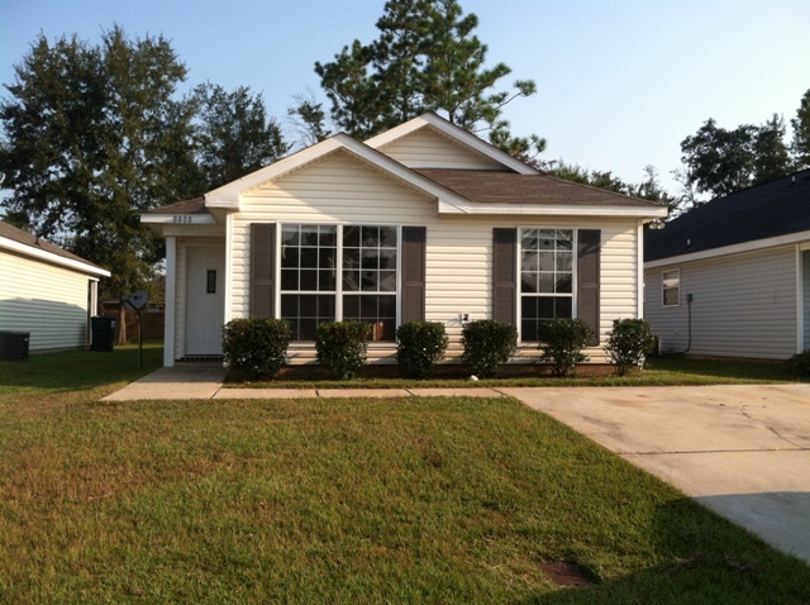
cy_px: 302
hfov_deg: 52.7
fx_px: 818
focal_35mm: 35
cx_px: 405
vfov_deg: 40.6
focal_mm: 3.85
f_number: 2.8
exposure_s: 1/667
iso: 80
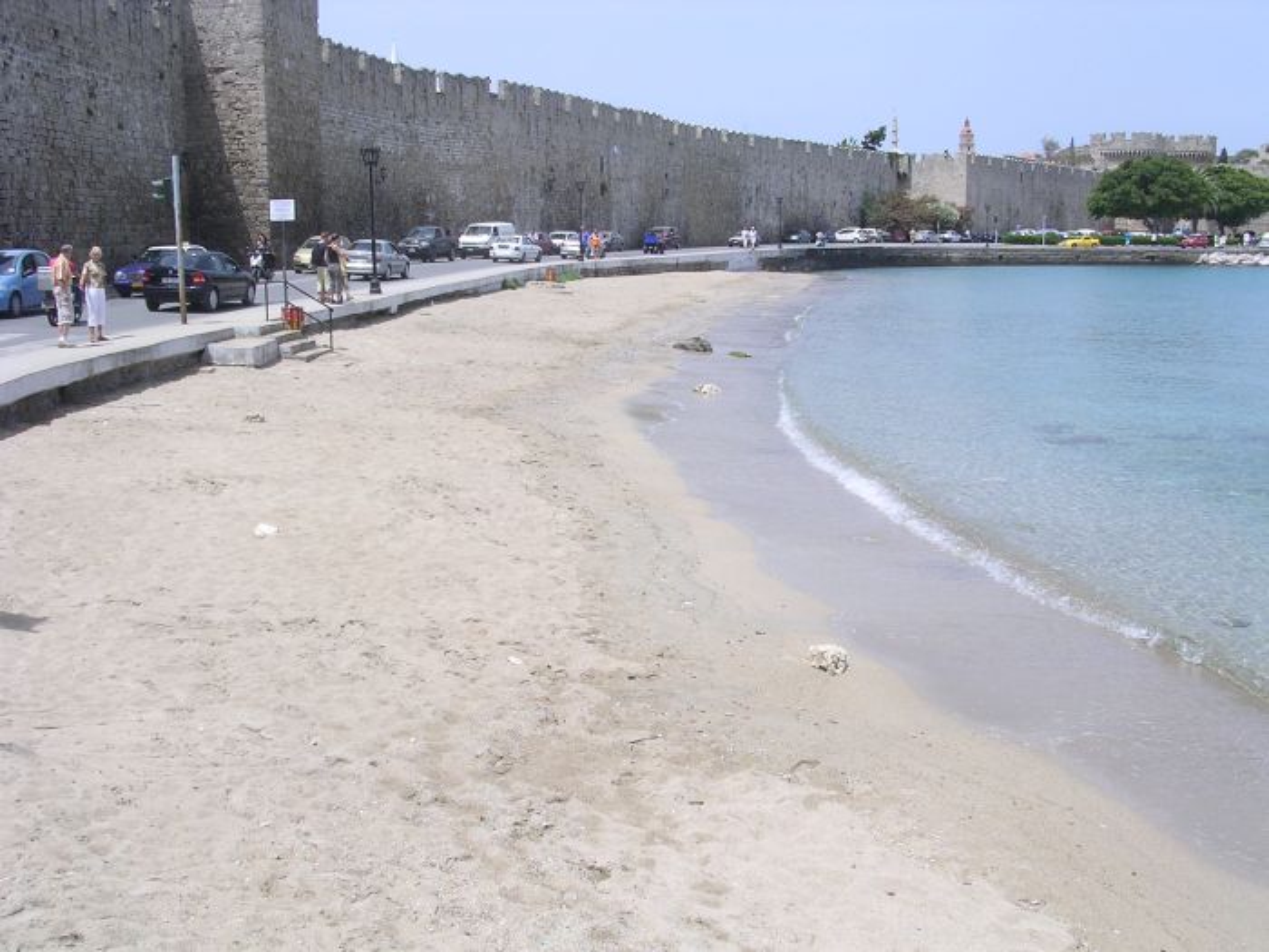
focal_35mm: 38
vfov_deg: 37.7
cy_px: 476
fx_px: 1393
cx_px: 634
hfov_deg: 49.0
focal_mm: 5.8
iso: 100
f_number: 5.6
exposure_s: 1/253
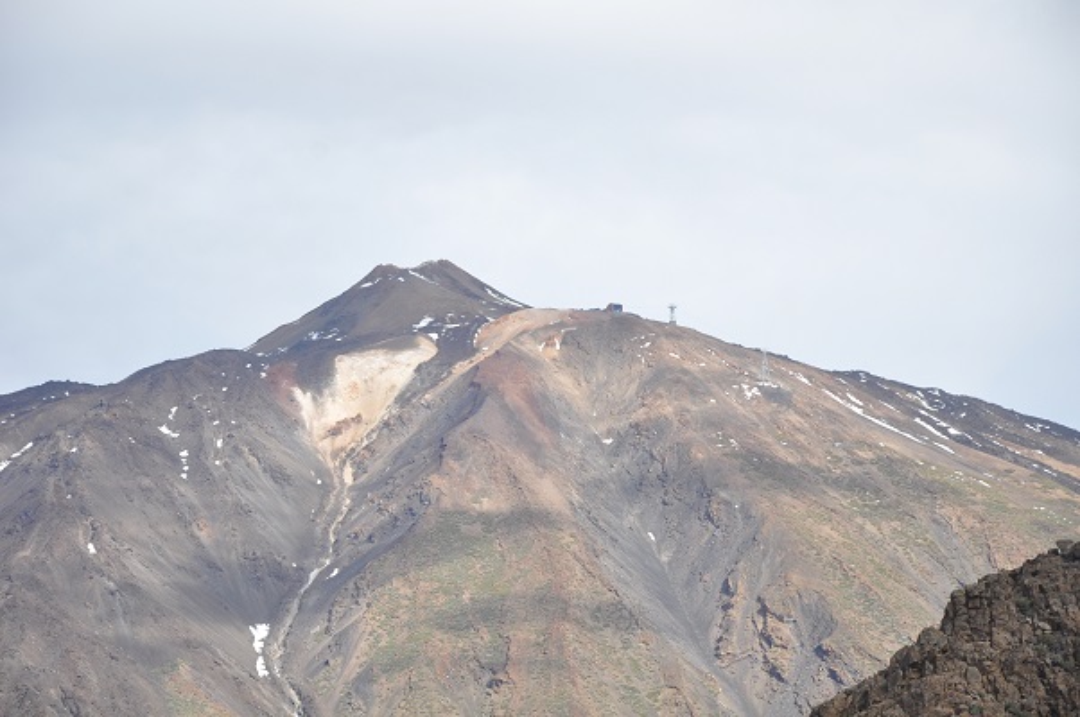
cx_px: 540
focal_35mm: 158
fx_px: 4720
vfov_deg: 8.7
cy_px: 358
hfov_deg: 13.1
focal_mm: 105
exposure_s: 1/400
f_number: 10
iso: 200
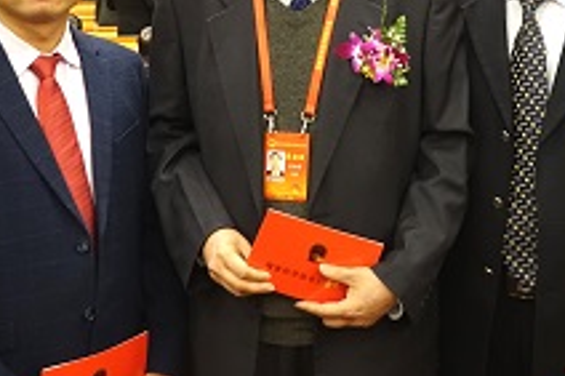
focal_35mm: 68
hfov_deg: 29.6
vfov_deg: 18.4
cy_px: -128
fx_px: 1066
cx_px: 344
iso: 640
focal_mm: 8.8
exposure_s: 1/30
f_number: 2.4
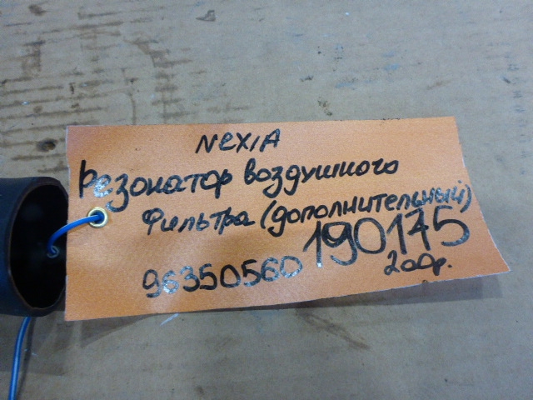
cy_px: 200
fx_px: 431
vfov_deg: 49.7
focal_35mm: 28
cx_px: 266
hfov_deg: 63.4
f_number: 3.3
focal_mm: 4.9
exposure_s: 1/50
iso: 400
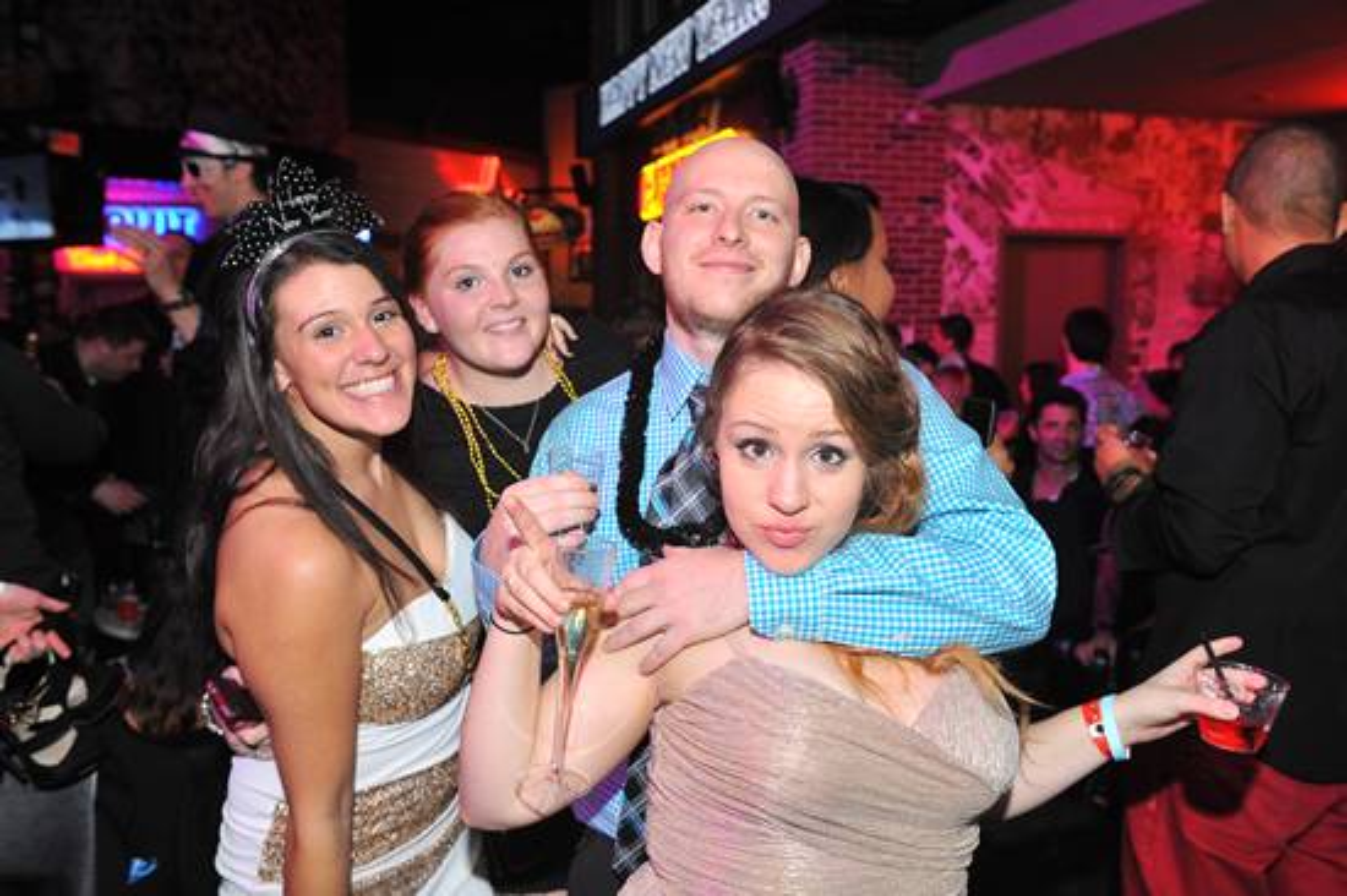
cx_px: 674
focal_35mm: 34
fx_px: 1271
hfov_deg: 55.8
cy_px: 448
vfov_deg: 38.8
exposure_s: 1/100
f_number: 5.6
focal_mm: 34
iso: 1600
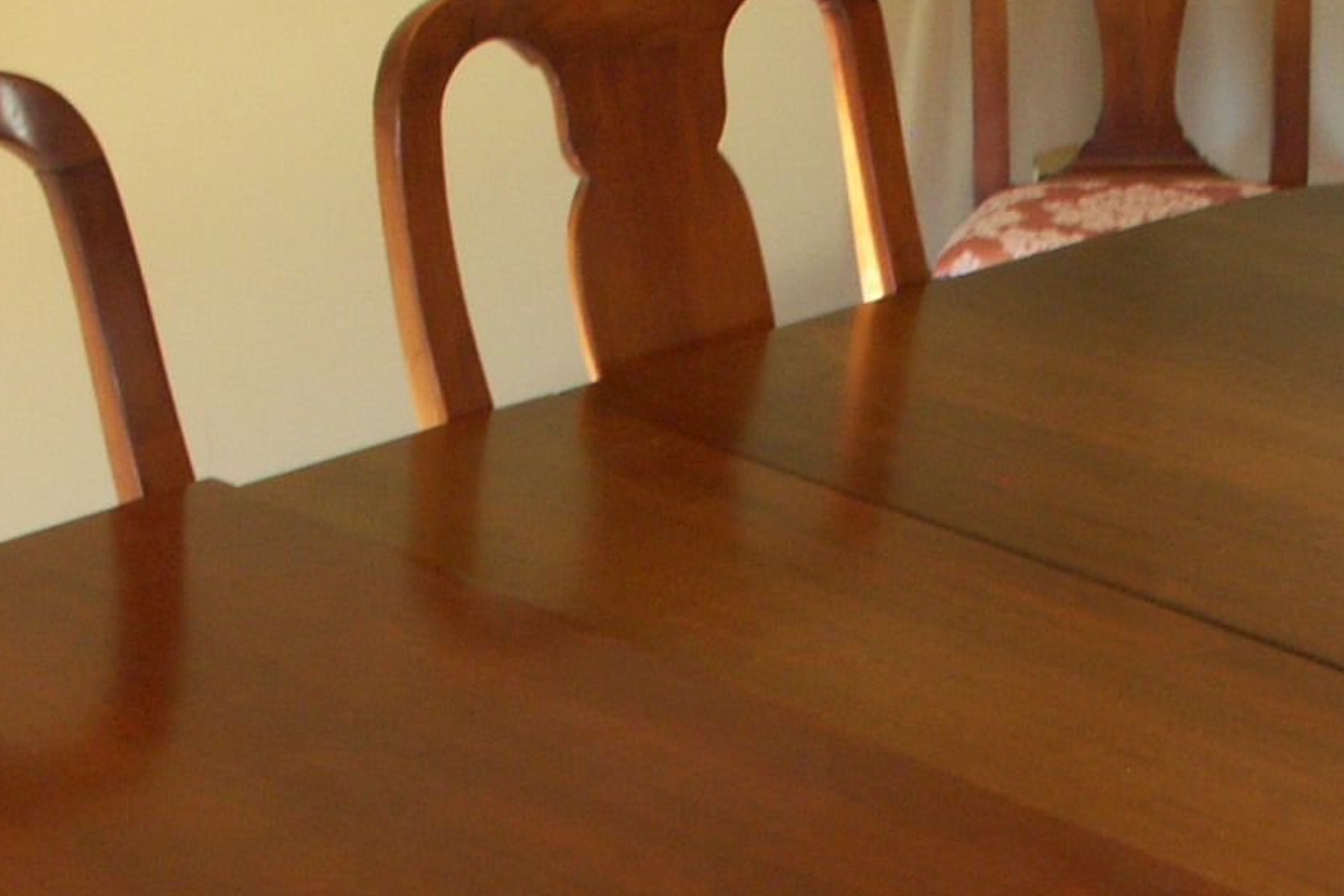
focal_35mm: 74
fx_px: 2762
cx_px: 967
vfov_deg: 17.4
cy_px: 1137
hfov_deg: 27.1
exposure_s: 1/4
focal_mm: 7.2
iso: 100
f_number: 7.1
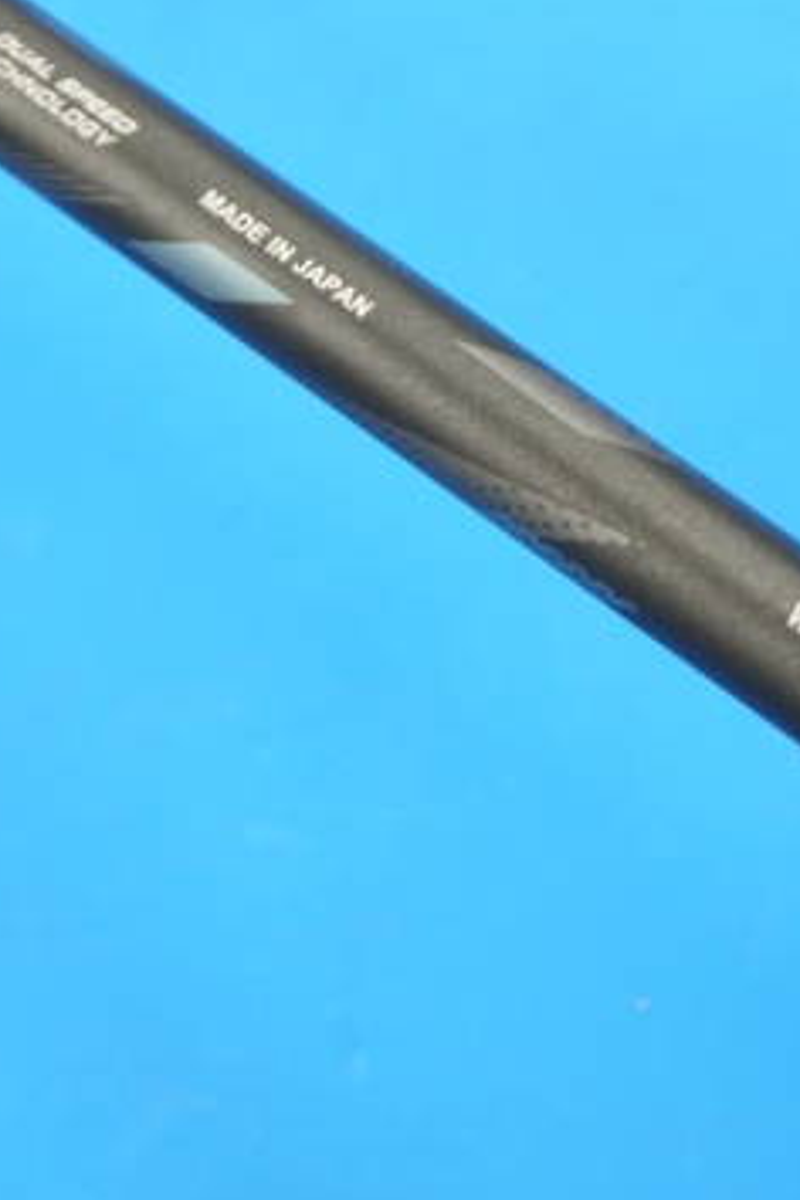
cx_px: 542
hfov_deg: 8.7
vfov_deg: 13.0
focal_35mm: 158
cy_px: 424
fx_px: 5266
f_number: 5.6
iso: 800
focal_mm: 42
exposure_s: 1/80
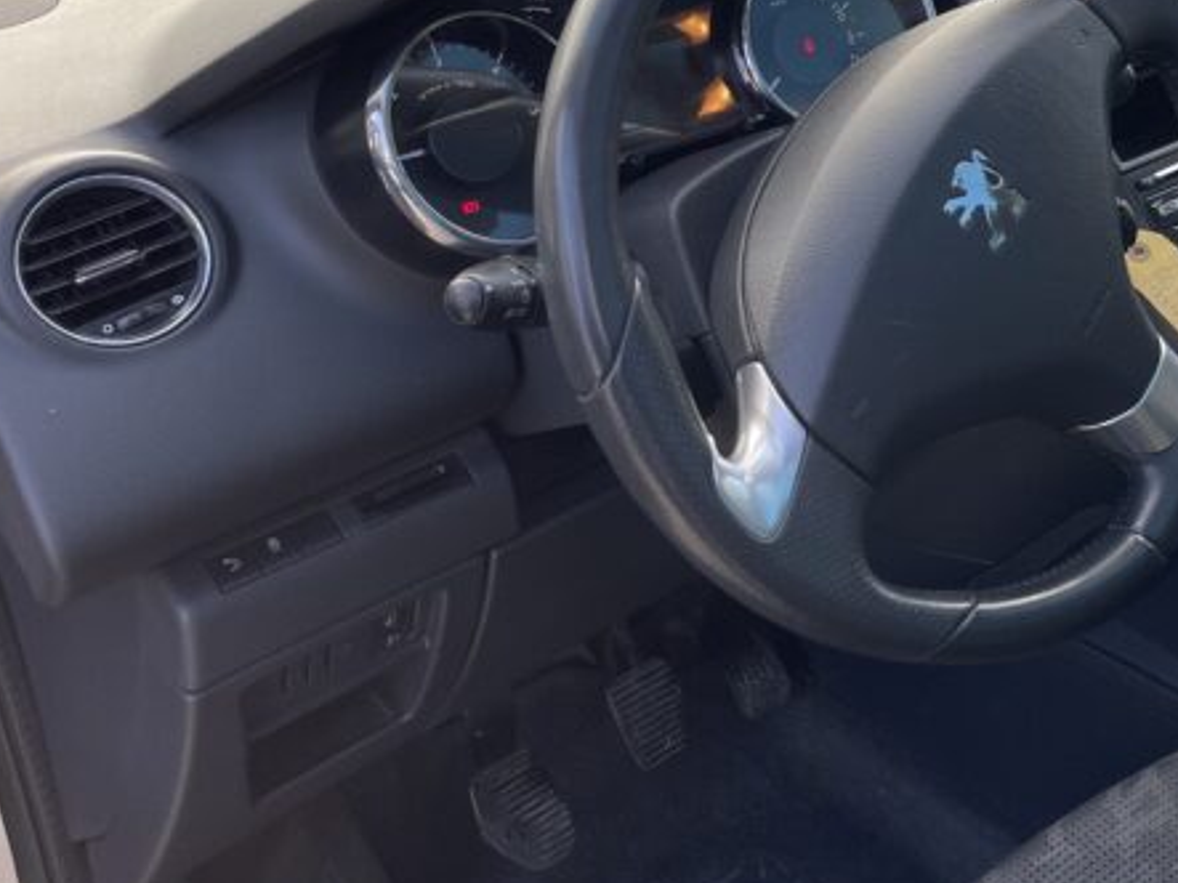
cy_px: 144
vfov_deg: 29.9
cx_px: 979
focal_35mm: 47
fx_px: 1599
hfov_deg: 38.6
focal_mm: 5.1
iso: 32
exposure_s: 1/215
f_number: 1.6
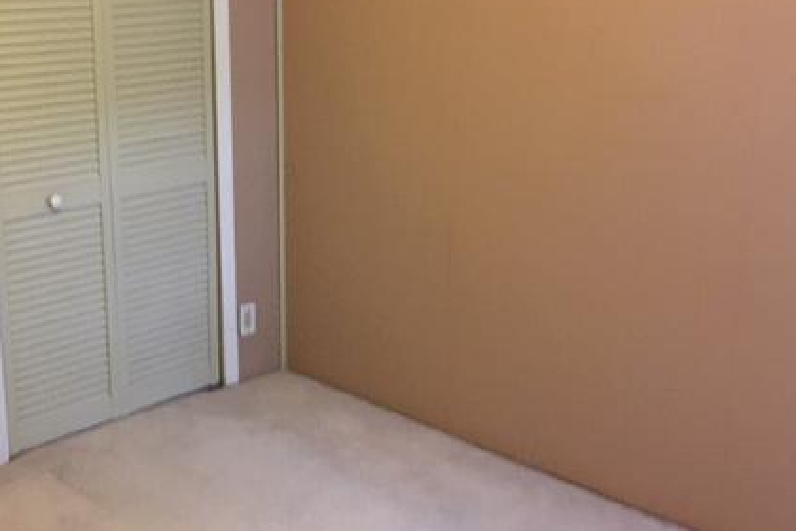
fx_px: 1017
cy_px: 222
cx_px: 208
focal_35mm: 46
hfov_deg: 41.6
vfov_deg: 29.2
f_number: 2.2
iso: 400
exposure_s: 1/15
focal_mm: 4.15
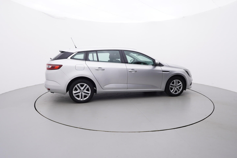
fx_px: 148
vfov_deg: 56.2
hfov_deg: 77.3
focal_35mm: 22
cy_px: 79
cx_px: 118
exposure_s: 1/80
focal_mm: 15
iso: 200
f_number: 5
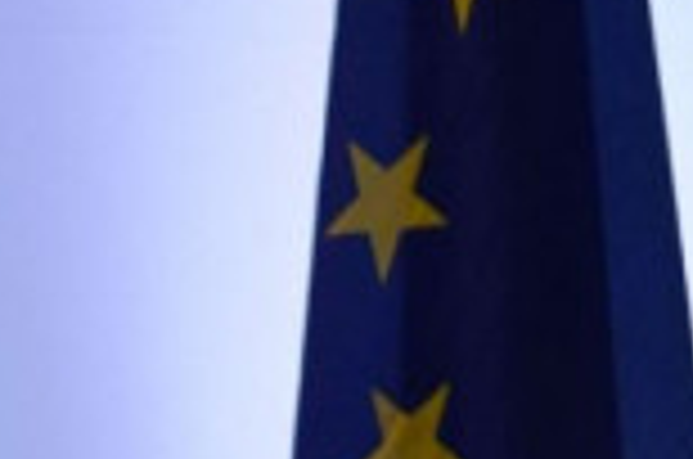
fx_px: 12832
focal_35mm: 668
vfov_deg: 2.0
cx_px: 1764
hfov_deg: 3.1
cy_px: -387
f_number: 4.5
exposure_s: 1/400
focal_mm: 86
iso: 1000
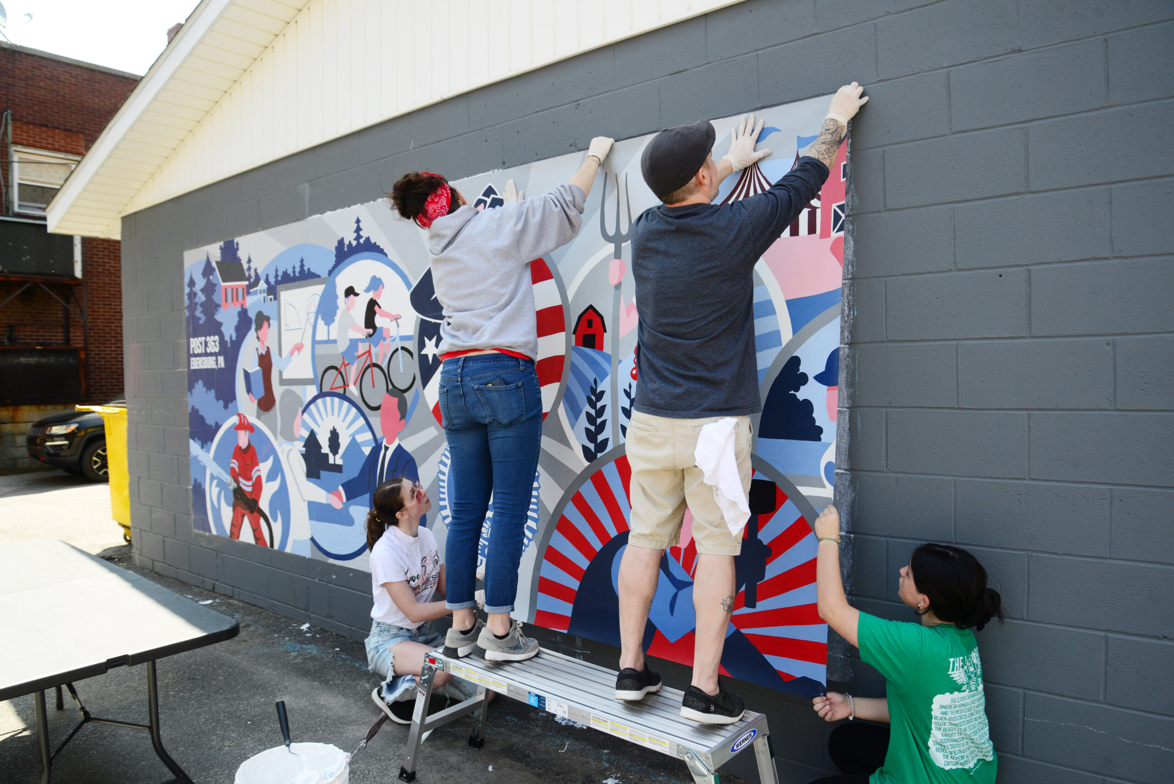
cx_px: 587
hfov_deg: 73.7
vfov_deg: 53.2
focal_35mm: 24
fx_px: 783
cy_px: 392
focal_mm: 24
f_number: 6.3
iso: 400
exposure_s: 1/400
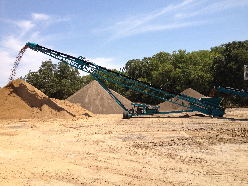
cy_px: 93
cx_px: 124
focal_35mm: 35
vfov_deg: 40.7
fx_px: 251
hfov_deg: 52.6
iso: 64
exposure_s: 1/1577
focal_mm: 4.28
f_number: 2.4
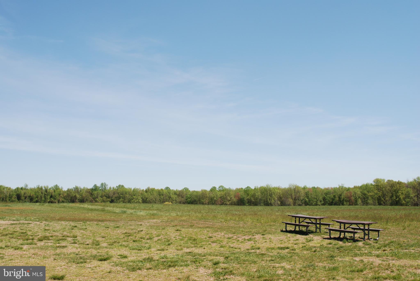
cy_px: 140
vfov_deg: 32.0
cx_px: 210
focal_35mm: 42
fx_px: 490
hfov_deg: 46.4
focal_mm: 28
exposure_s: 1/250
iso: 100
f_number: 8
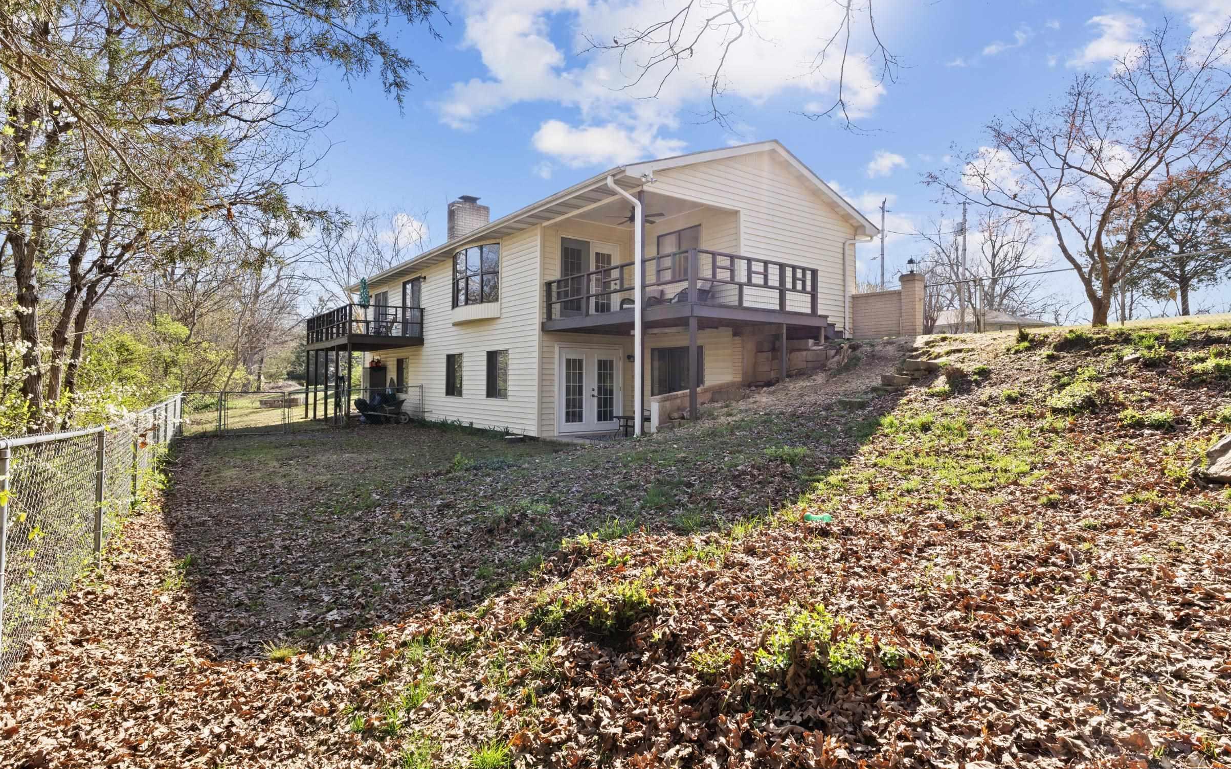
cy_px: 351
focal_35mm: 19
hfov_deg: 89.3
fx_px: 623
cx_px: 611
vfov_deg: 63.2
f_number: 9
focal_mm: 11.7
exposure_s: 1/80
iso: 200
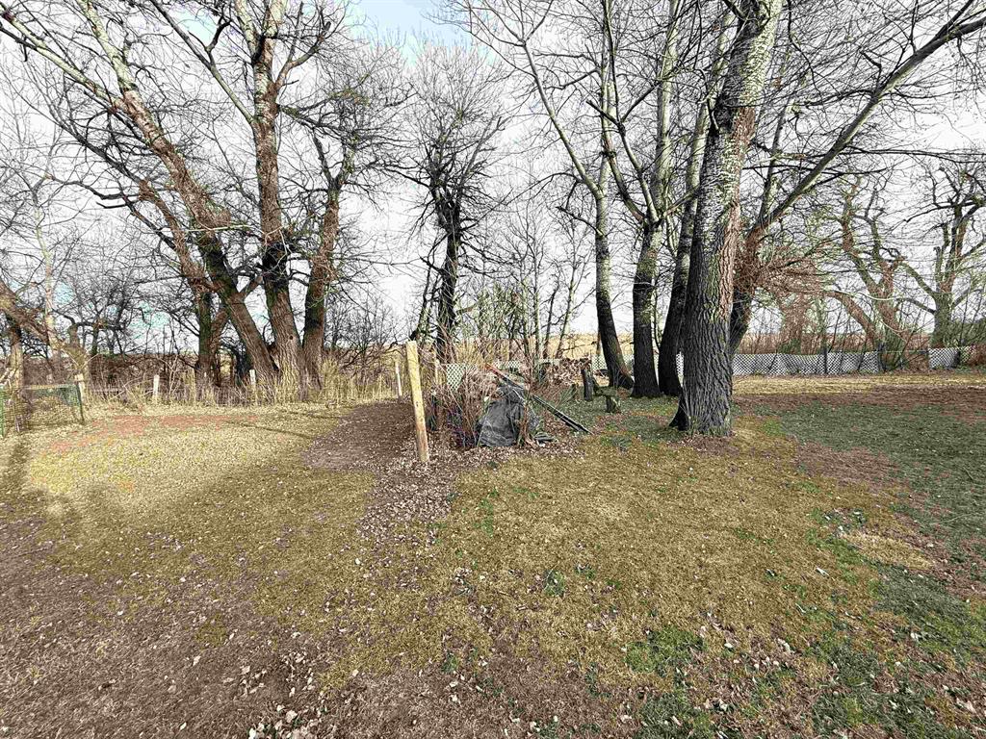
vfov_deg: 85.7
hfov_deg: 102.1
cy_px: 370
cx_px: 493
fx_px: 399
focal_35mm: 14
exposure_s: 1/427
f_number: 2.2
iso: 50
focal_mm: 2.22
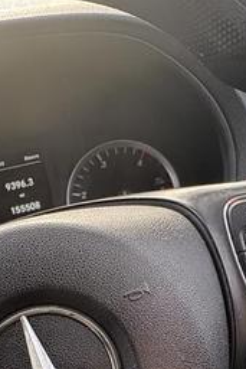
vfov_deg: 36.8
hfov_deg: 26.5
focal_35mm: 51
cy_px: 320
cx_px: 105
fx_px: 522
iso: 80
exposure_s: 1/99
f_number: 2.2
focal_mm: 2.22
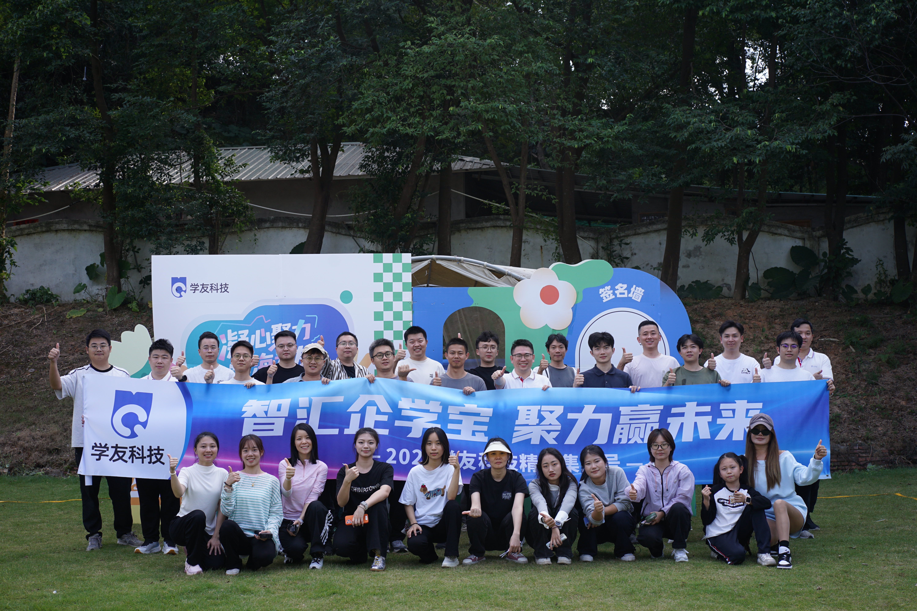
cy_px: 306
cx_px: 458
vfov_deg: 29.9
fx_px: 1146
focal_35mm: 45
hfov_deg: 43.6
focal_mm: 45
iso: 200
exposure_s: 1/160
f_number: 5.6
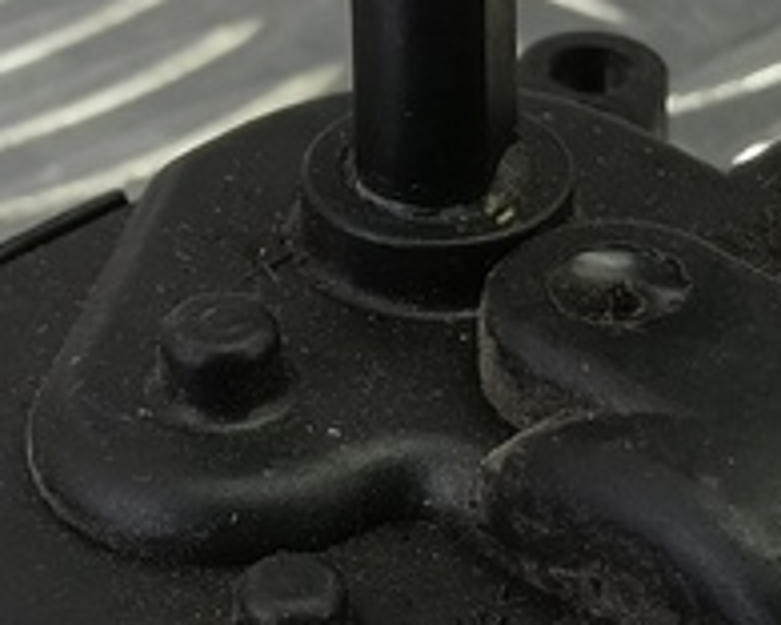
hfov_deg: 16.2
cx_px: 577
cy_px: 505
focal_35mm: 118
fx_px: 2728
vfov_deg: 13.0
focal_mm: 4.11
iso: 144
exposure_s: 1/50
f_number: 1.6
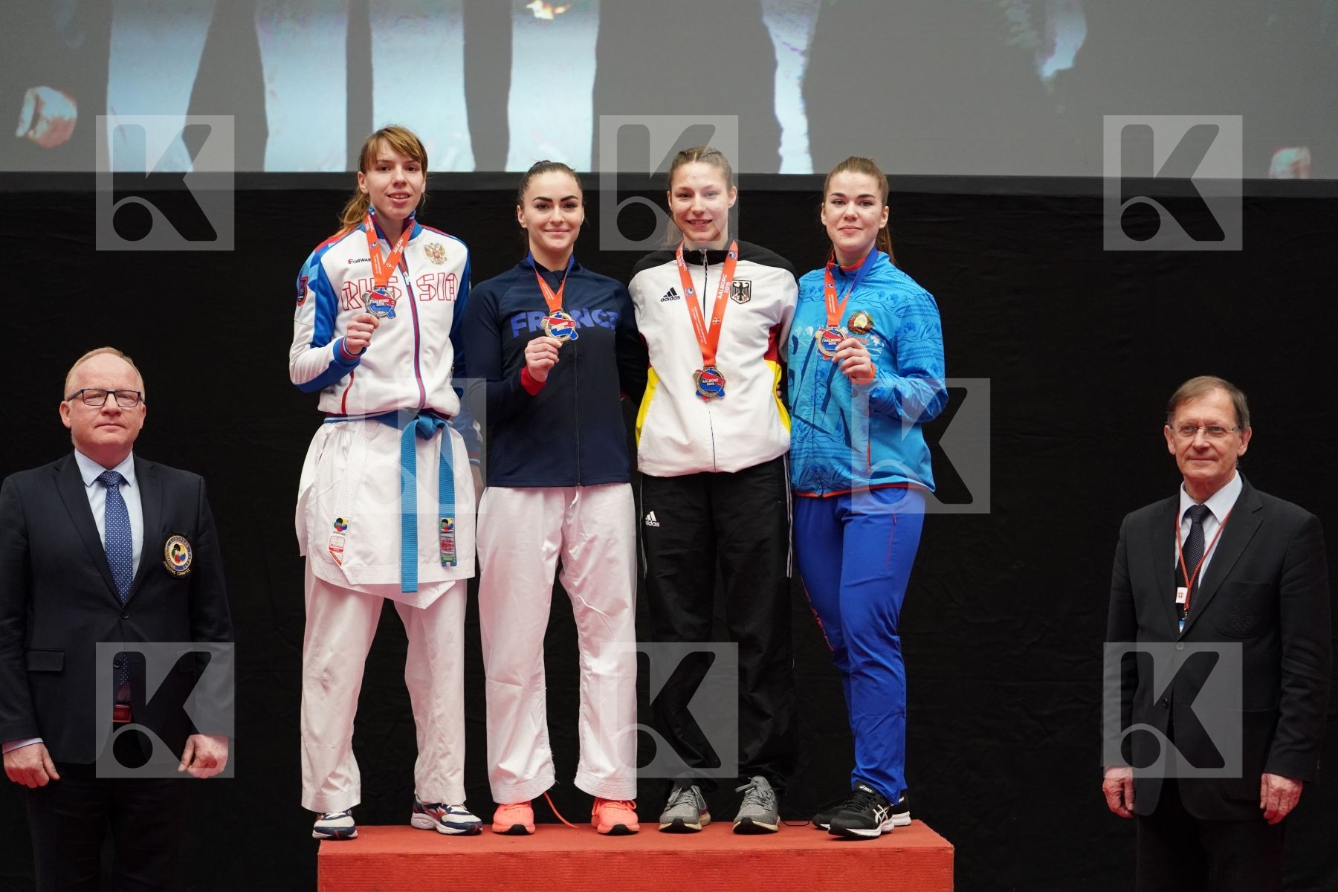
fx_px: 3493
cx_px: 669
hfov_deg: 21.7
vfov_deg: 14.6
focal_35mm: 94
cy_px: 446
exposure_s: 1/1000
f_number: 2.8
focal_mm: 94
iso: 4000
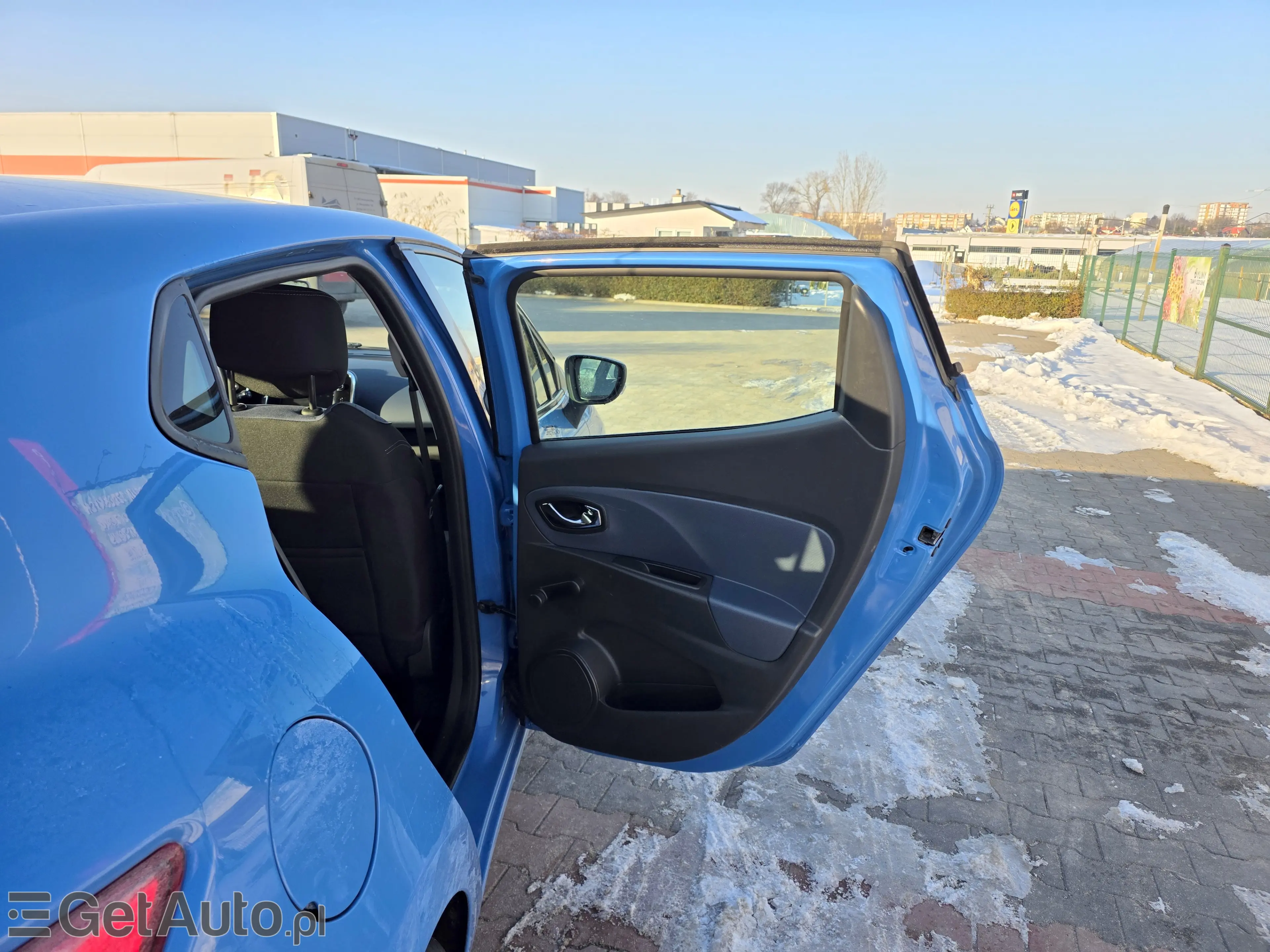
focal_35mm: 23
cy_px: 476
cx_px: 635
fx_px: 844
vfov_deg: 58.9
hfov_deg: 73.9
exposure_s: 1/2715
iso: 80
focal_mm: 6.3
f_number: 1.7
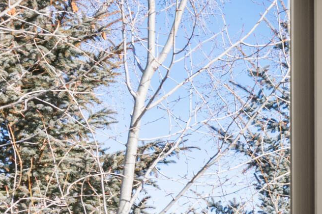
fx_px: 983
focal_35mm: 110
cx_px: 653
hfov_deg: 15.0
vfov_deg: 11.8
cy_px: 341
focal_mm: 24
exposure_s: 1/80
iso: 125
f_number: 7.1
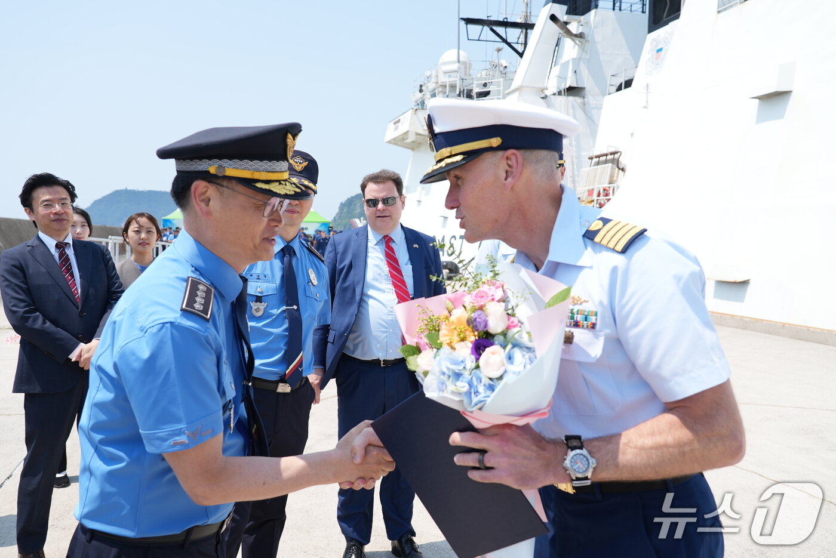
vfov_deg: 43.7
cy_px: 279
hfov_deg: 61.9
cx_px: 418
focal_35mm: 30
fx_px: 697
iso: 200
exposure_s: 1/800
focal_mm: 30
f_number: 5.6
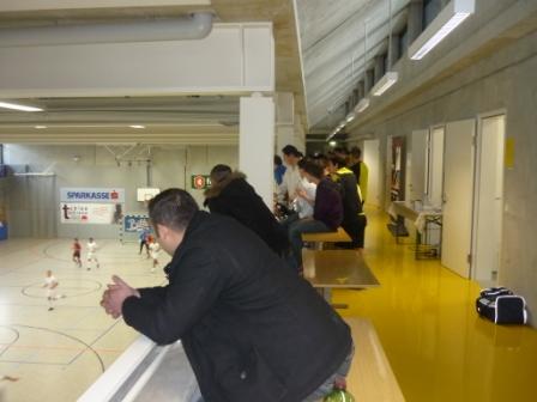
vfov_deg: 42.9
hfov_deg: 55.4
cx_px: 268
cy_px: 201
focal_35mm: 33
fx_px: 512
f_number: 2.8
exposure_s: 1/30
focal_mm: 5.5
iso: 250
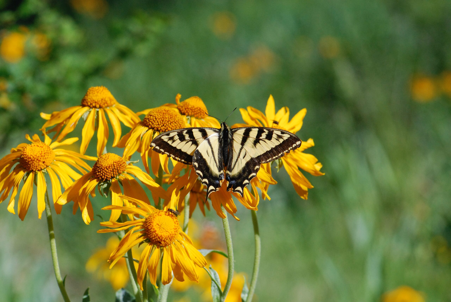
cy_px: 151
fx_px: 1977
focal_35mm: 158
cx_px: 226
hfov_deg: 13.0
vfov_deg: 8.8
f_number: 8
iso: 640
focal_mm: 105
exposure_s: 1/1600
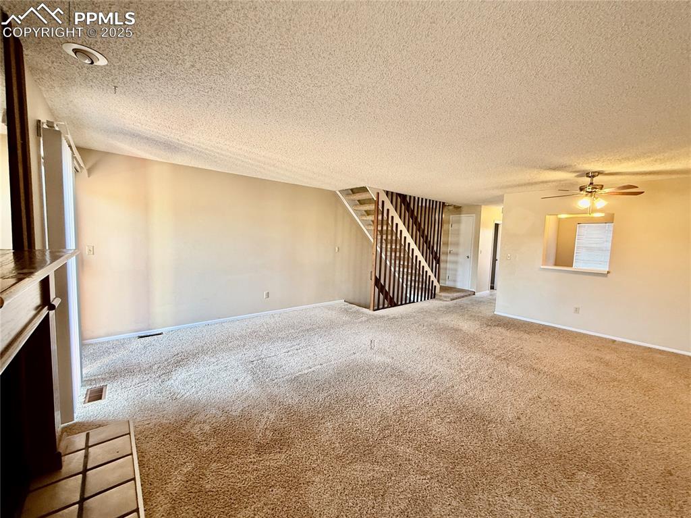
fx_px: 279
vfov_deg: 85.6
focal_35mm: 14
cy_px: 259
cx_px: 346
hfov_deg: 102.1
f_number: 2.2
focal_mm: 2.22
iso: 200
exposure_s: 1/60
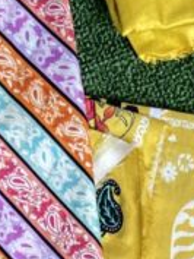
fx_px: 1403
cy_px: 438
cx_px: 150
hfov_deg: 7.9
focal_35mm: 188
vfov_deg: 10.0
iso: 80
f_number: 1.6
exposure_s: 1/101
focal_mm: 5.1
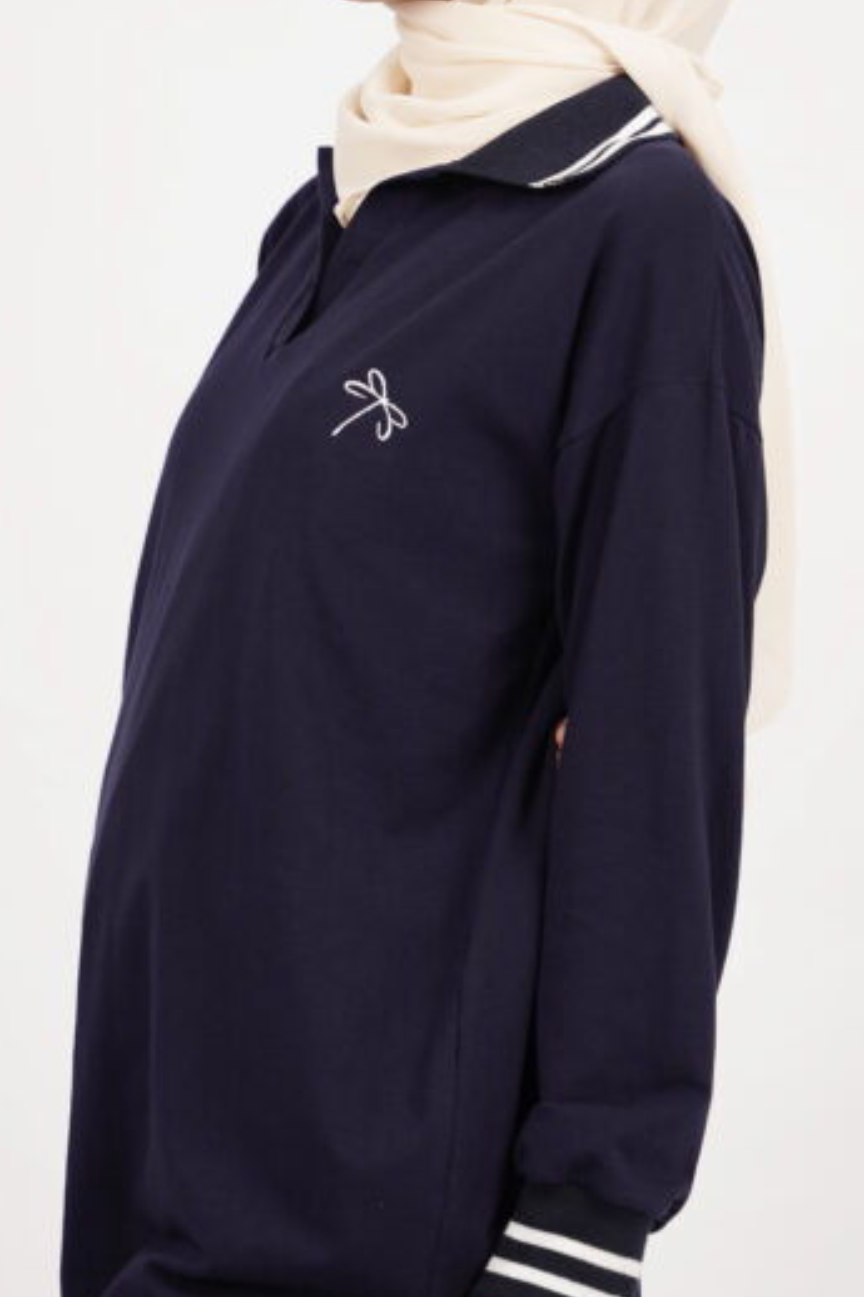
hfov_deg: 12.0
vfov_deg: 17.9
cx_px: 393
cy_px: 633
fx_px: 4121
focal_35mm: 114
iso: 100
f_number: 3.2
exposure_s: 1/250
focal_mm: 65.8
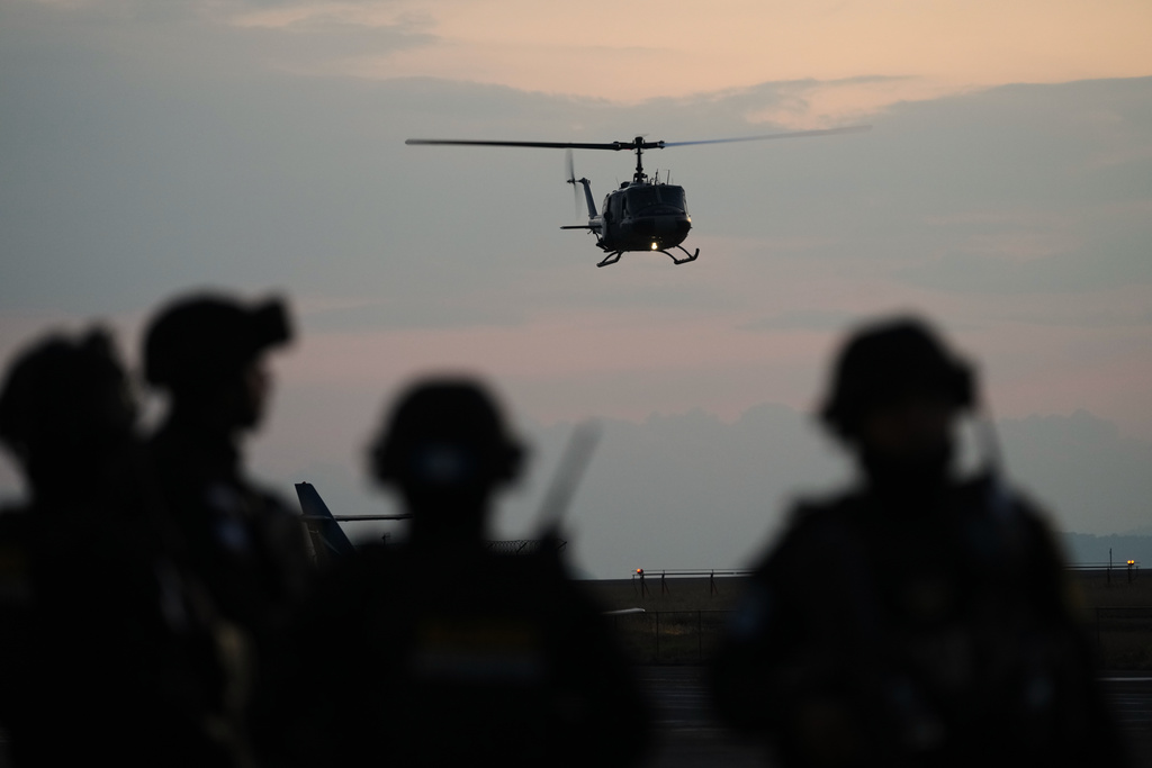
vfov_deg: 6.9
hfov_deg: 10.4
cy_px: 384
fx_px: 6336
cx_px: 576
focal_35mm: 198
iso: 1250
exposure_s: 1/100
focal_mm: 198
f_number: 3.5
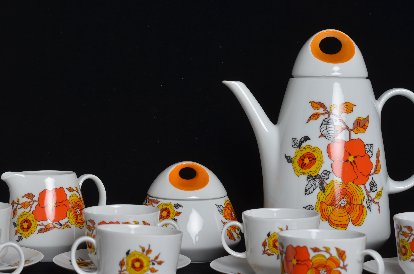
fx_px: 1010
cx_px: 206
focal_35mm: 88
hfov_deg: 23.2
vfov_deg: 15.5
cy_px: 160
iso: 100
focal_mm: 50
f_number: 11
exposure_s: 1/125
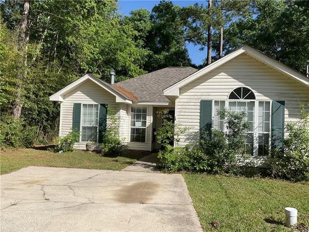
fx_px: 259
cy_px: 116
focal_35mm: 29
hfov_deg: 61.7
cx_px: 154
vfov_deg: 48.2
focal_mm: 3
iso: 16
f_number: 1.8
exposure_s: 1/2320
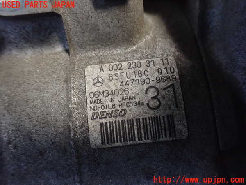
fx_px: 213
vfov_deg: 46.8
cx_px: 123
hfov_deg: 60.0
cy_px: 92
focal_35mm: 30
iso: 1250
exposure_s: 1/30
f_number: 2.3
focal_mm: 5.4
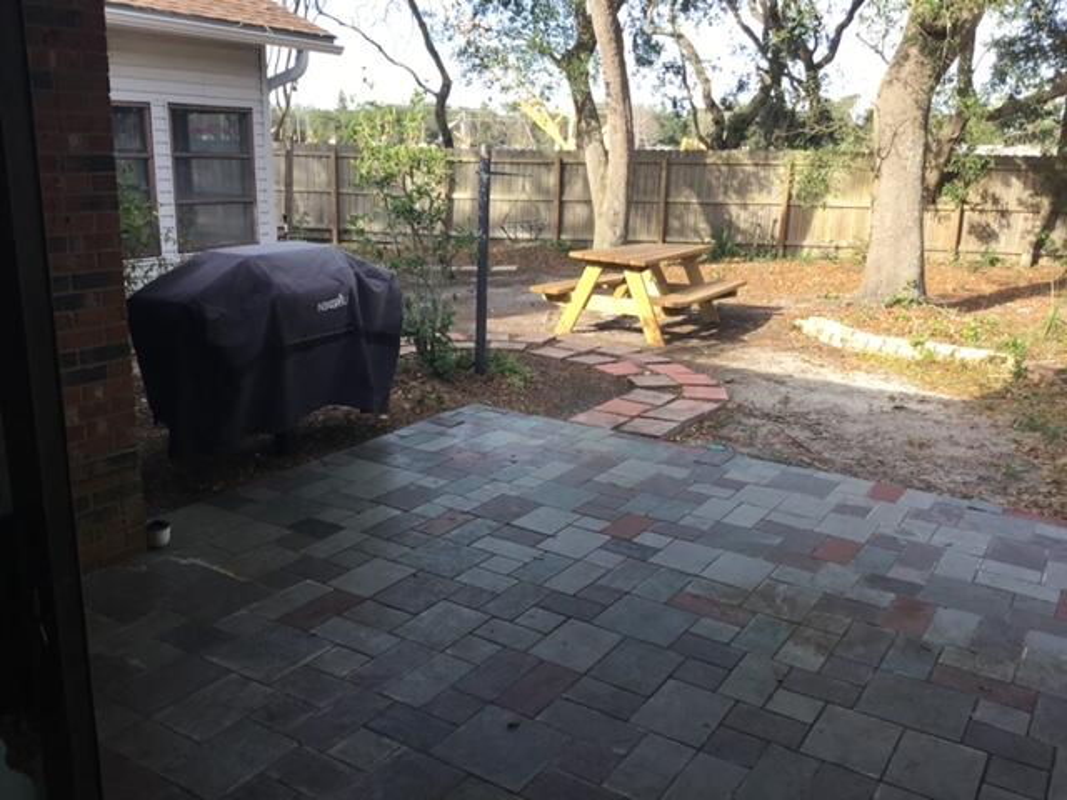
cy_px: 400
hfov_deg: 58.4
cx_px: 534
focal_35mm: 31
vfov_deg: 45.4
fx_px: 956
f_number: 2.4
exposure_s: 1/181
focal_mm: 3.3
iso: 25
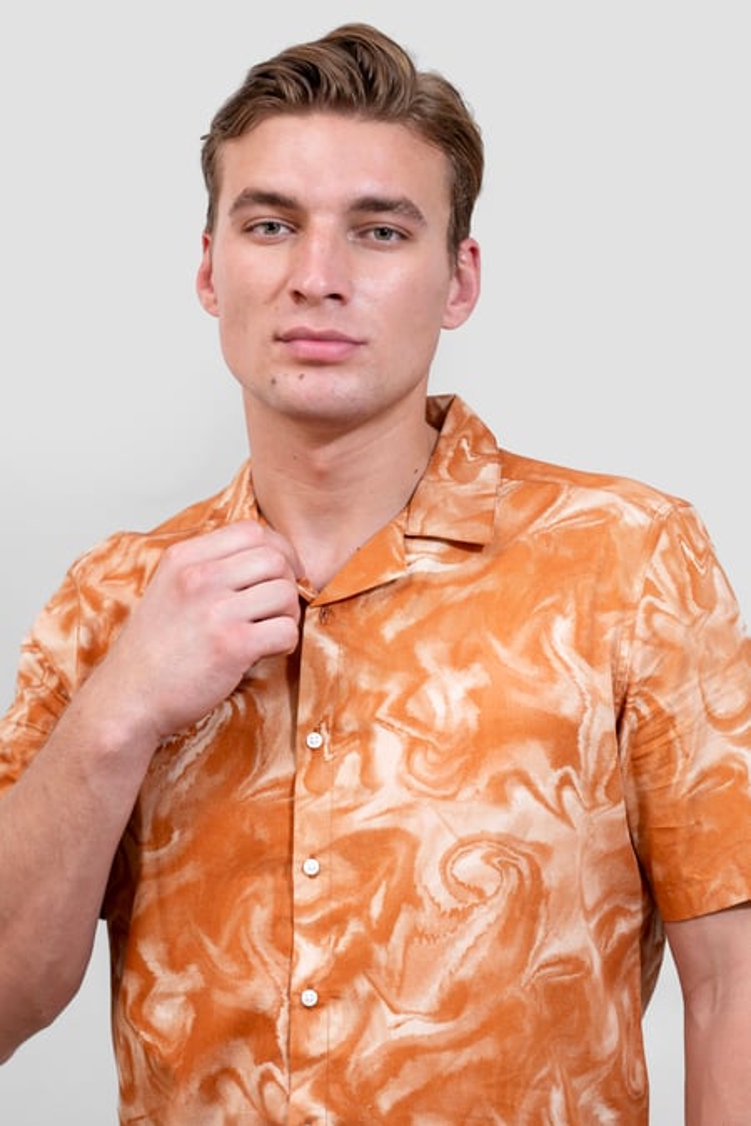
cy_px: 563
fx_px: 2660
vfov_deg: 23.9
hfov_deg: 16.1
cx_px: 376
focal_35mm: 85
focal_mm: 85
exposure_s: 1/200
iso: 800
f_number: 4
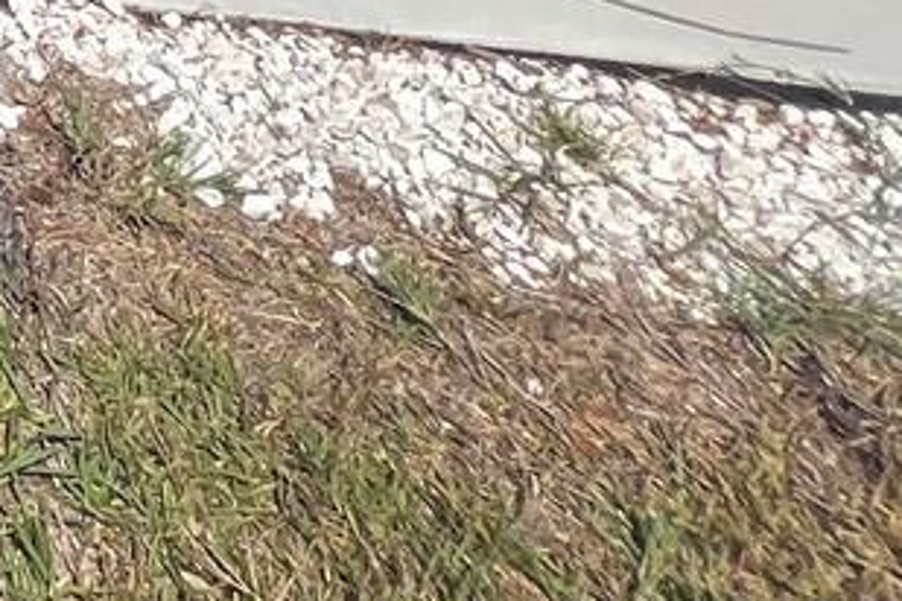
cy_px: -969
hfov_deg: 18.0
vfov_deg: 12.9
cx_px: -957
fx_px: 1754
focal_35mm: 70
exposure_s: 1/1357
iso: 32
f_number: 1.8
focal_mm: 1.57
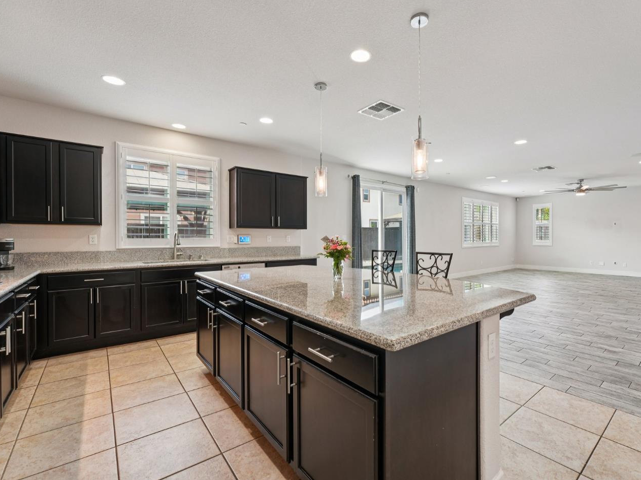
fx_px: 296
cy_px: 238
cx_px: 360
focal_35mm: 16
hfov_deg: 94.0
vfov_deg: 78.1
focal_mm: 14
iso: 640
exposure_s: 1/40
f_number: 8
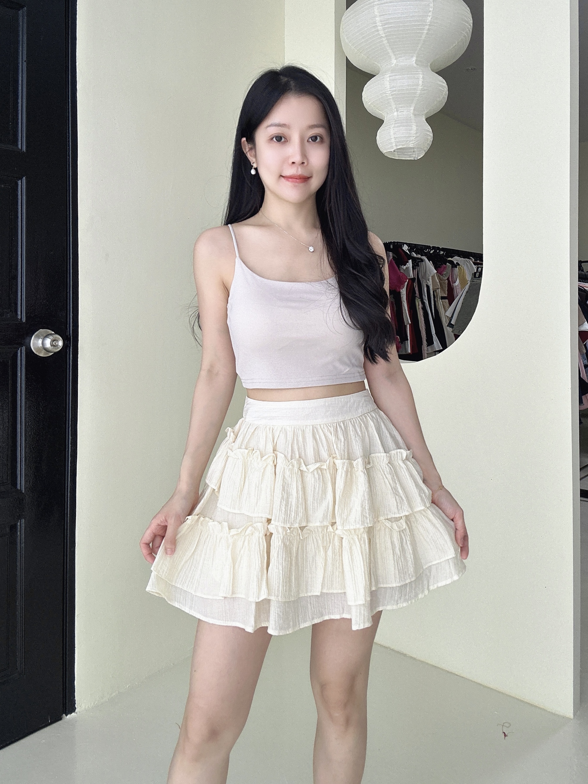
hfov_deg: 58.9
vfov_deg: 73.9
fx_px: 521
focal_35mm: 23
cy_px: 392
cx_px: 294
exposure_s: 1/110
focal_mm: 2.69
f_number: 1.9
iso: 80
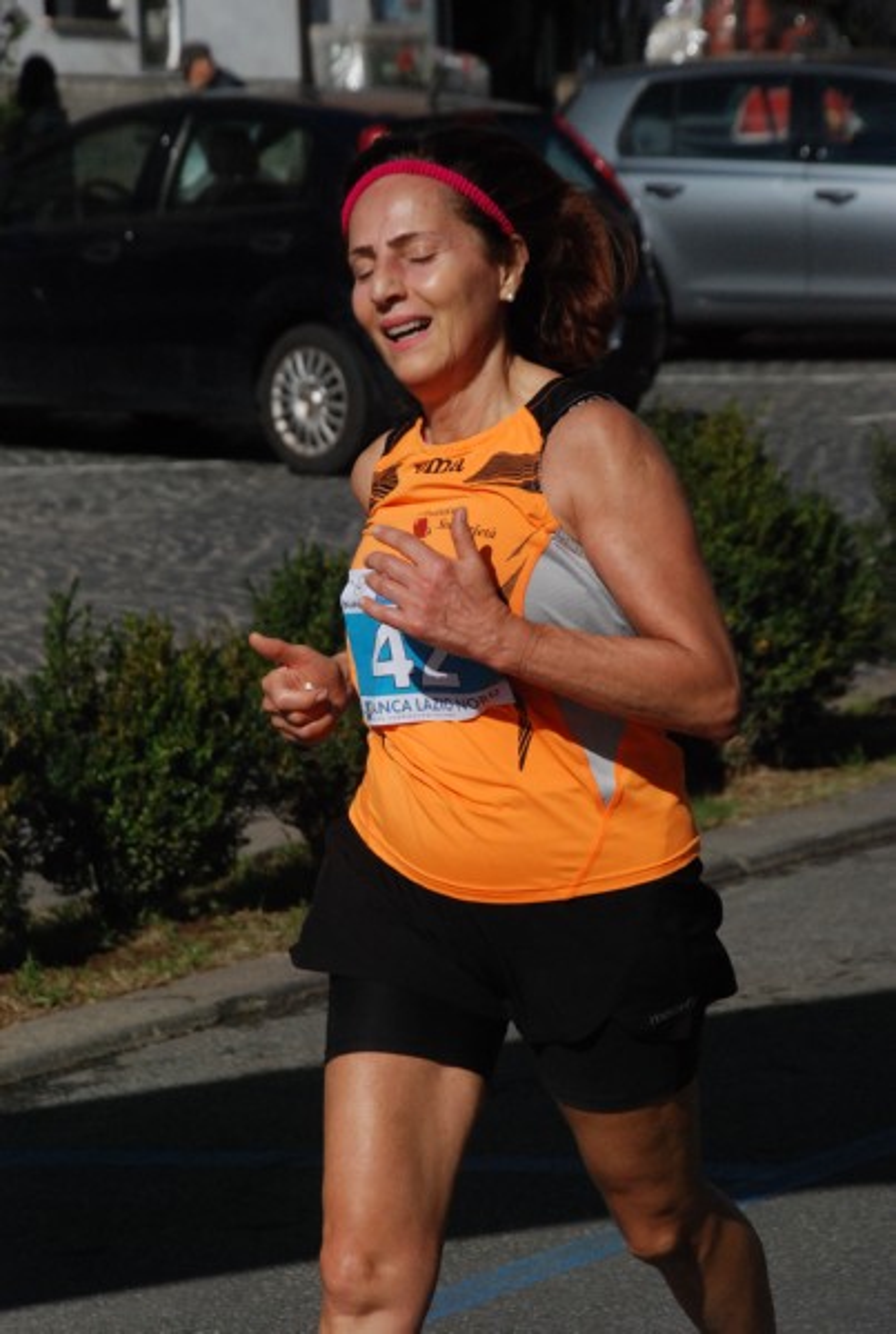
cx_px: 448
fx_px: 5849
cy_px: 667
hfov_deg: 8.8
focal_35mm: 158
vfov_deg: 13.0
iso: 1000
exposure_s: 1/2500
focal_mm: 105
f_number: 11
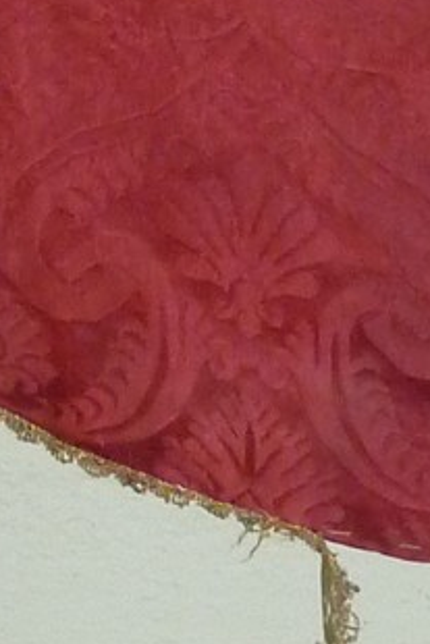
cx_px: 908
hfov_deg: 4.6
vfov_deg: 6.4
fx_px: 5279
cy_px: -1209
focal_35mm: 295
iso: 250
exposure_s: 1/30
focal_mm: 7.9
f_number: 3.8
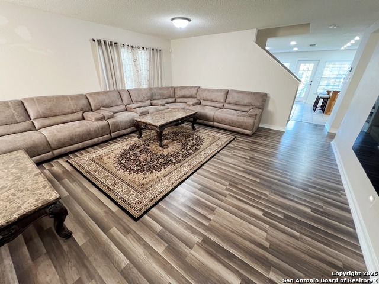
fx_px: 142
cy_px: 142
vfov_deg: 89.9
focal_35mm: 13
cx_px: 190
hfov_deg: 106.2
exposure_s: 1/60
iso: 500
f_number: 1.8
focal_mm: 1.57
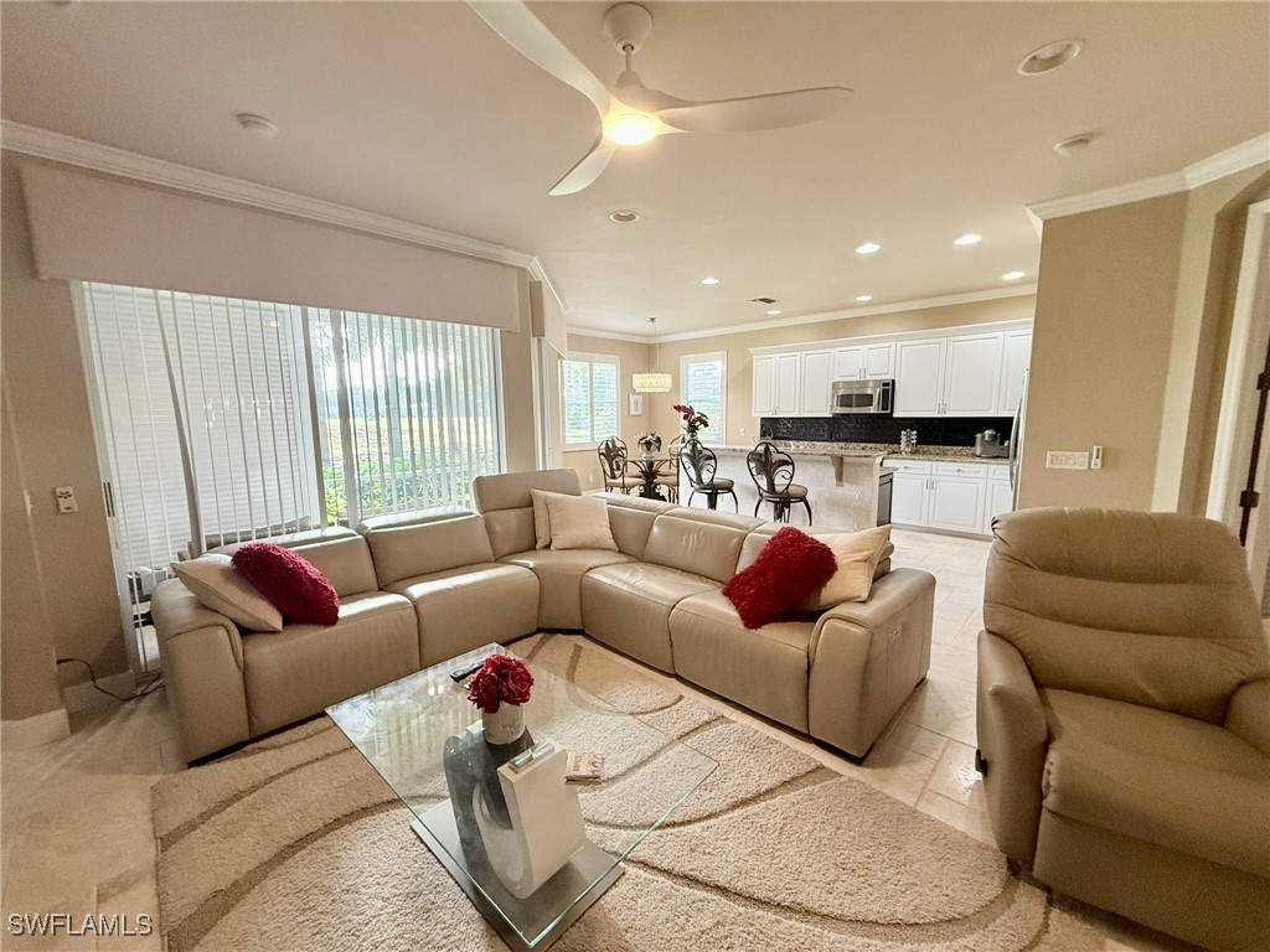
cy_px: 476
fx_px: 514
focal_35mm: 14
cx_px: 635
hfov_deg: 102.1
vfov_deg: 85.7
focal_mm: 2.22
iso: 250
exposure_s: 1/120
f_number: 2.2
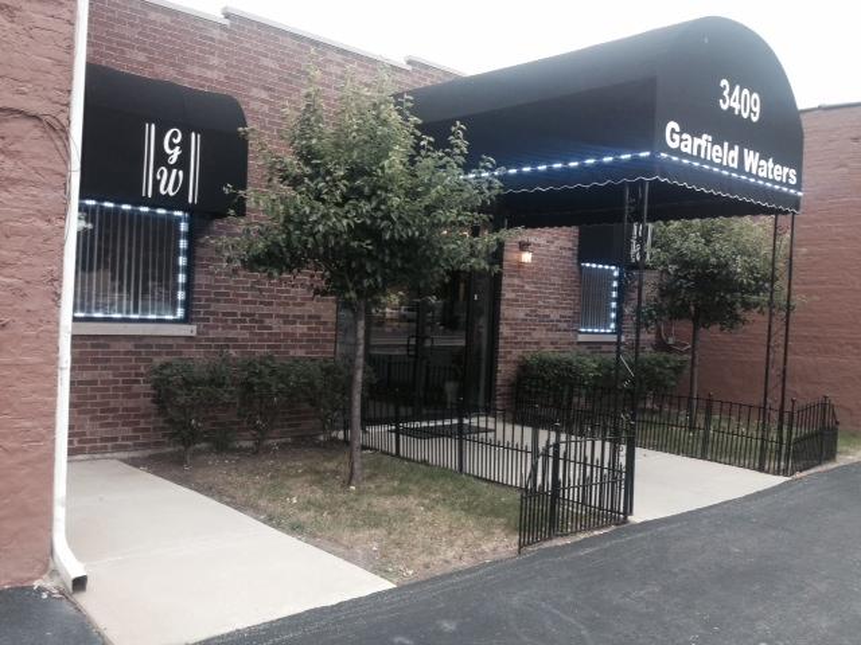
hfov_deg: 52.6
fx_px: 871
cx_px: 430
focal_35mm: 35
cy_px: 322
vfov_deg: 40.7
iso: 50
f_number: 2.4
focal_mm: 4.28
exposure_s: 1/120
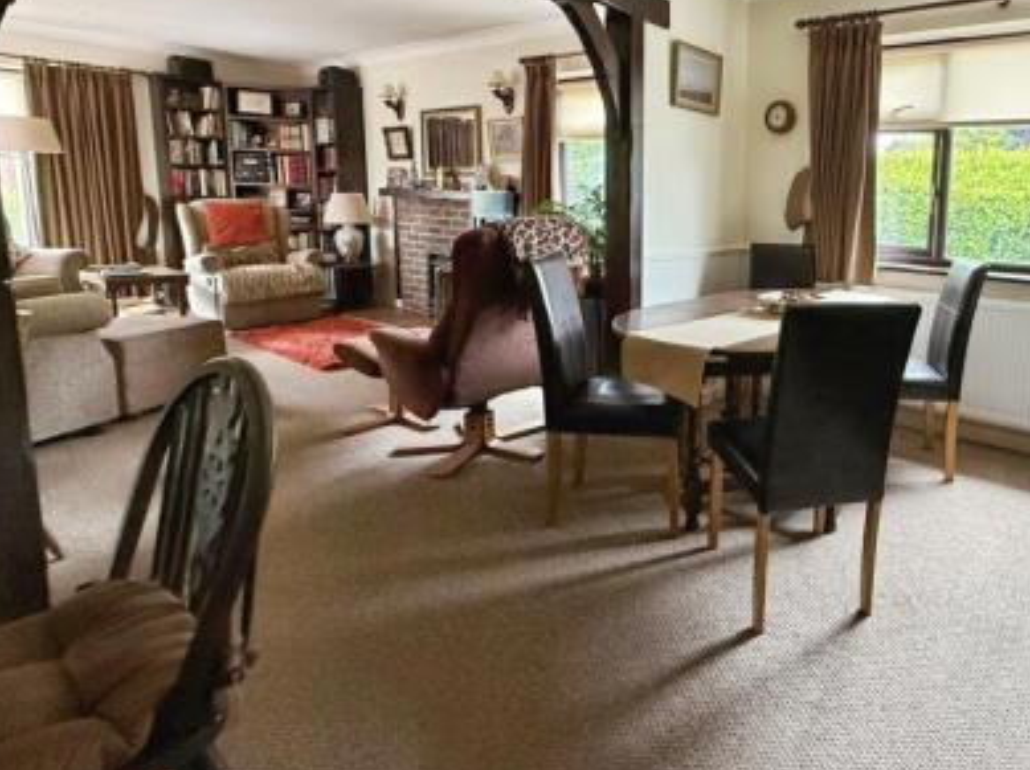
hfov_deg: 74.6
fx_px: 624
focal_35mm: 21
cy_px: 263
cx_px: 745
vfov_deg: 62.0
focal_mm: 2.22
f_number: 2.2
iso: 320
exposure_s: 1/96
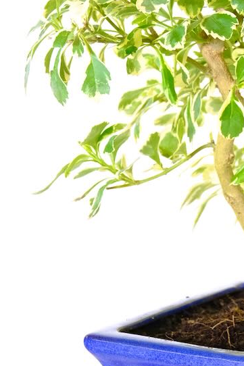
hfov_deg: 3.7
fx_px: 3774
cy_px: 137
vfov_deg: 5.6
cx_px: 286
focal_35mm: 371
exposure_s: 1/15
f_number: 8
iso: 2500
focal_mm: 104.9
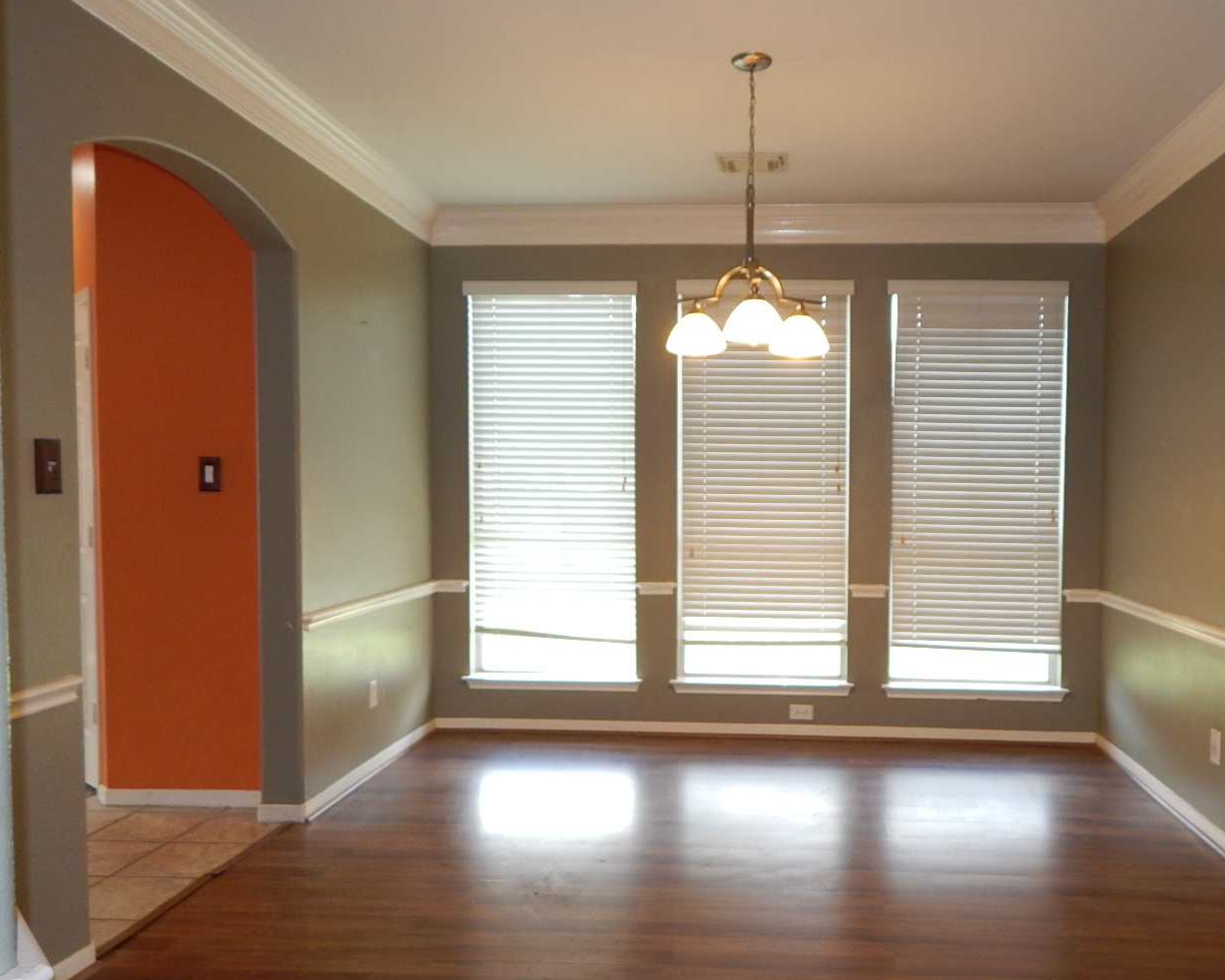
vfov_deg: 51.5
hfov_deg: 61.7
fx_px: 1015
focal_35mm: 28
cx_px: 725
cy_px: 529
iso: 200
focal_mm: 4
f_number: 3
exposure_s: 1/30
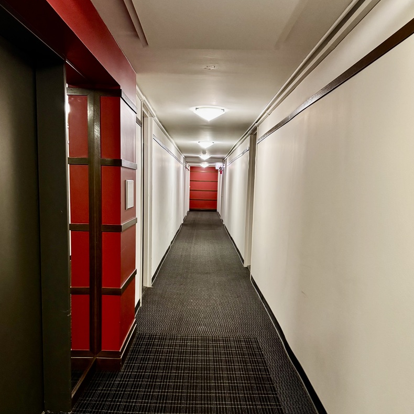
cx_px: 204
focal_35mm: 29
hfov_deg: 55.6
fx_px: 392
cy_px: 233
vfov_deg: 55.5
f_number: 1.78
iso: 800
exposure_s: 1/40
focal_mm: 6.76
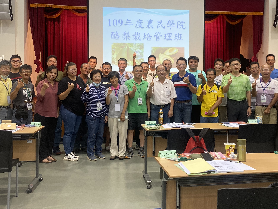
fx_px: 329
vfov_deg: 35.0
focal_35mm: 41
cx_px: 163
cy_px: 84
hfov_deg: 45.6
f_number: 1.8
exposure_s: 1/60
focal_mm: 4.25
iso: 100
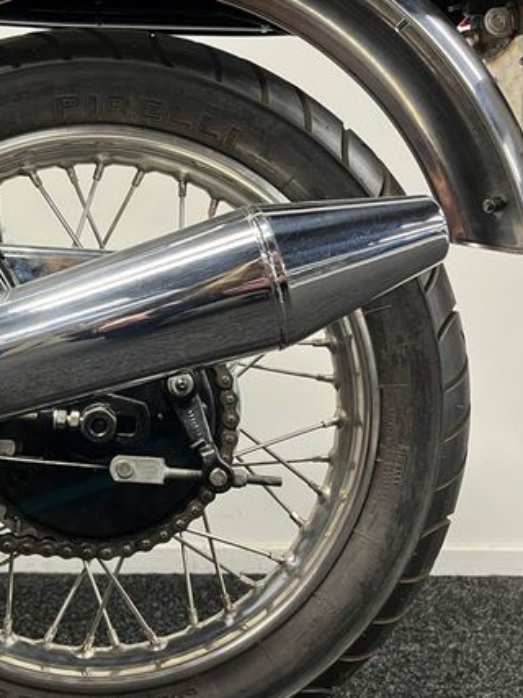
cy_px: 381
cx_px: 93
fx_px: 786
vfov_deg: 47.8
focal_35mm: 39
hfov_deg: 35.4
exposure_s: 1/50
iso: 250
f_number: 1.6
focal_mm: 5.1
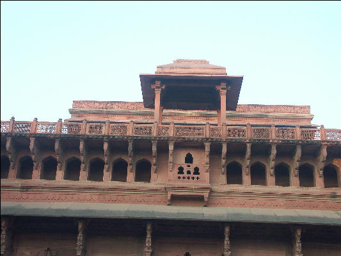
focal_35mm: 44
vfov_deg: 32.9
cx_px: 170
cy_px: 128
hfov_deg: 42.9
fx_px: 434
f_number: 4
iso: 100
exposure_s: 1/125
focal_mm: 11.46
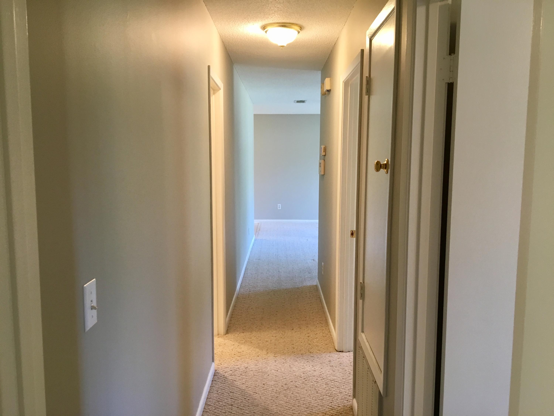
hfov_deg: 61.7
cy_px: 208
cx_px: 277
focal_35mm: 29
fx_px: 464
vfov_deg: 48.2
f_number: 2.2
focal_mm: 4.15
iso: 100
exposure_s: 1/33
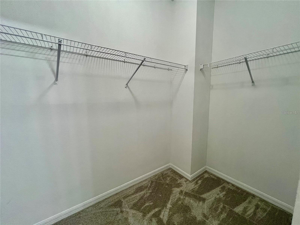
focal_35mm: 13
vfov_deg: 89.9
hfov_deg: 106.2
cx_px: 150
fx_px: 113
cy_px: 112
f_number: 1.8
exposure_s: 1/120
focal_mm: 1.57
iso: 200
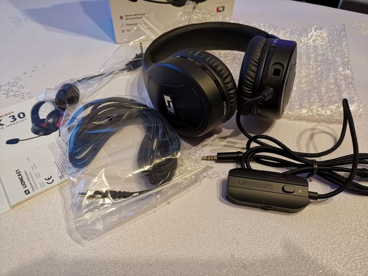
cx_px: 184
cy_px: 138
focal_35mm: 27
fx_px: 287
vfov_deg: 51.4
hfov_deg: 65.3
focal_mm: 3.95
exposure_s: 1/33.3
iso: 500
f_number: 1.8
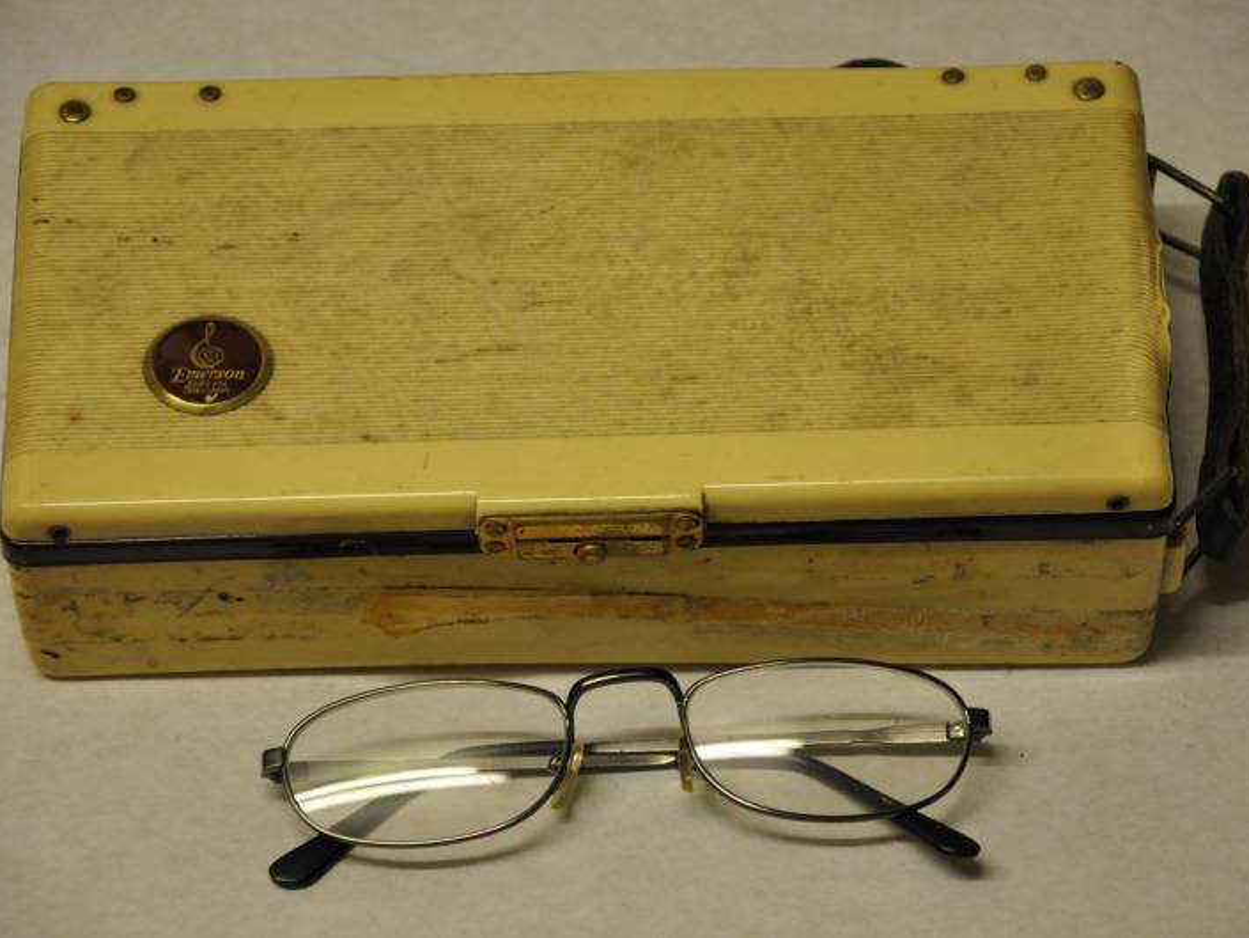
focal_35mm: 172
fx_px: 6191
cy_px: 469
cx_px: 636
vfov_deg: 8.7
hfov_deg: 11.5
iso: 320
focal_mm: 105
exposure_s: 1/15
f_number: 5.6
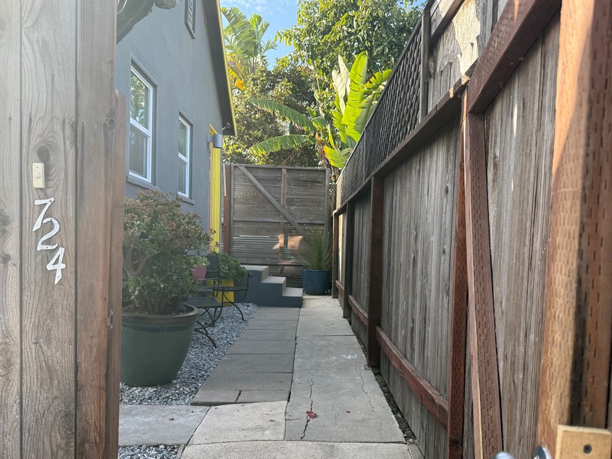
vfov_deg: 49.6
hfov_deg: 63.2
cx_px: 344
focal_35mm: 28
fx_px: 495
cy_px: 262
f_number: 1.78
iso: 100
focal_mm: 6.76
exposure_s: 1/780
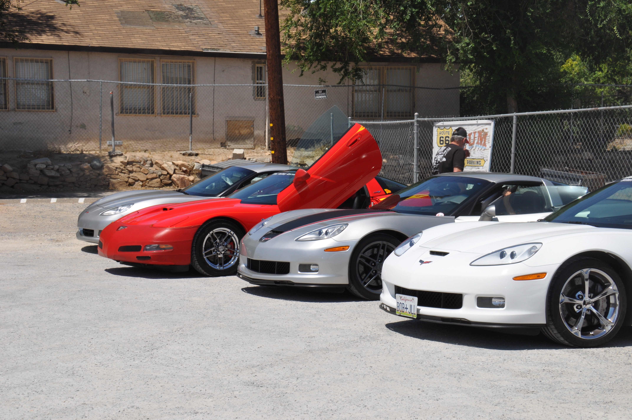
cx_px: 316
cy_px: 210
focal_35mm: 75
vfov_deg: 18.1
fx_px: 1315
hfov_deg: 27.0
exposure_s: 1/200
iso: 200
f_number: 18
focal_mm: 50
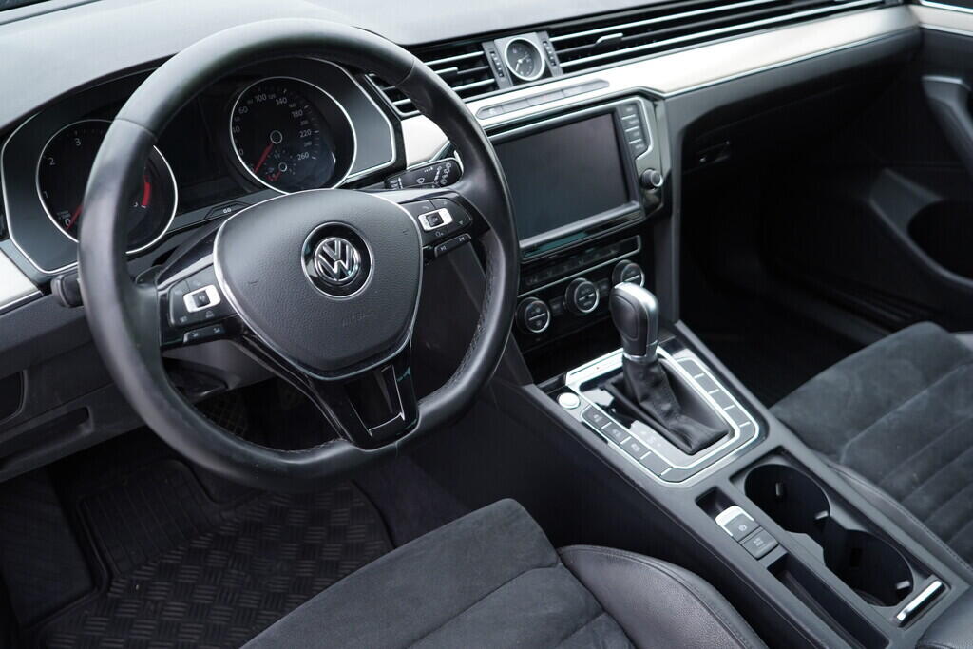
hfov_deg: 53.1
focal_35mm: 36
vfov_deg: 36.9
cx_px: 486
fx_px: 973
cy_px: 324
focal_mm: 24
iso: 250
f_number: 2.8
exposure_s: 1/40
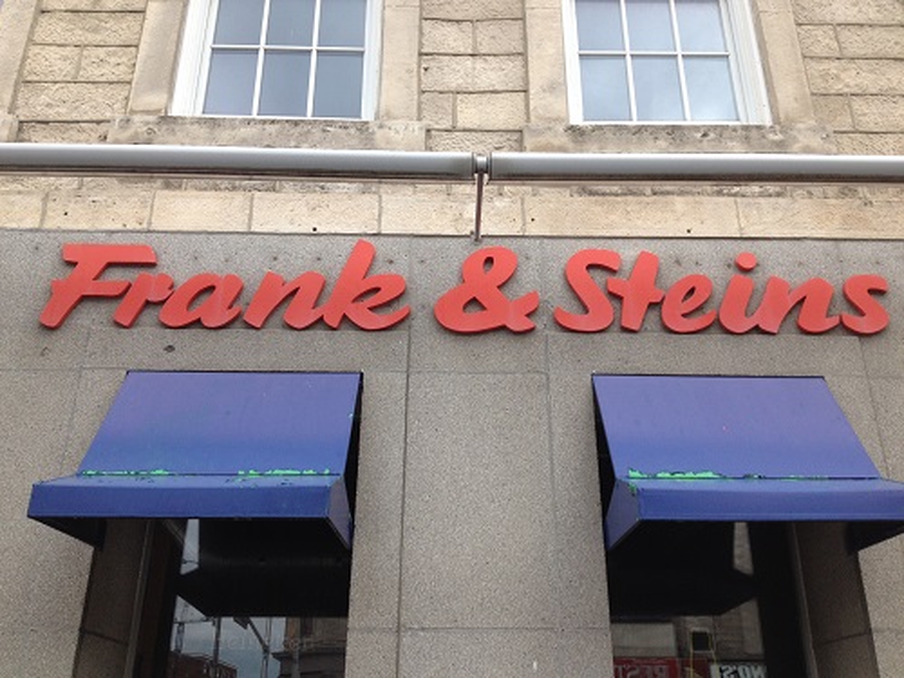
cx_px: 452
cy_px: 339
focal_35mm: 35
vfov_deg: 40.7
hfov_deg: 52.6
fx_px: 914
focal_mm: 4.28
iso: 50
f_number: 2.4
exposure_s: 1/231
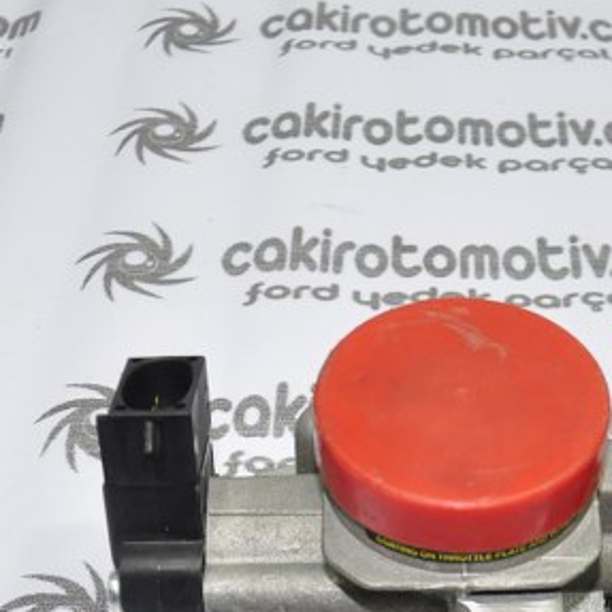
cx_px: 480
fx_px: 1440
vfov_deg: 23.0
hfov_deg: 23.7
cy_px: 623
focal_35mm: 72
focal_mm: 18
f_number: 4.5
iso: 200
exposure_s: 1/40
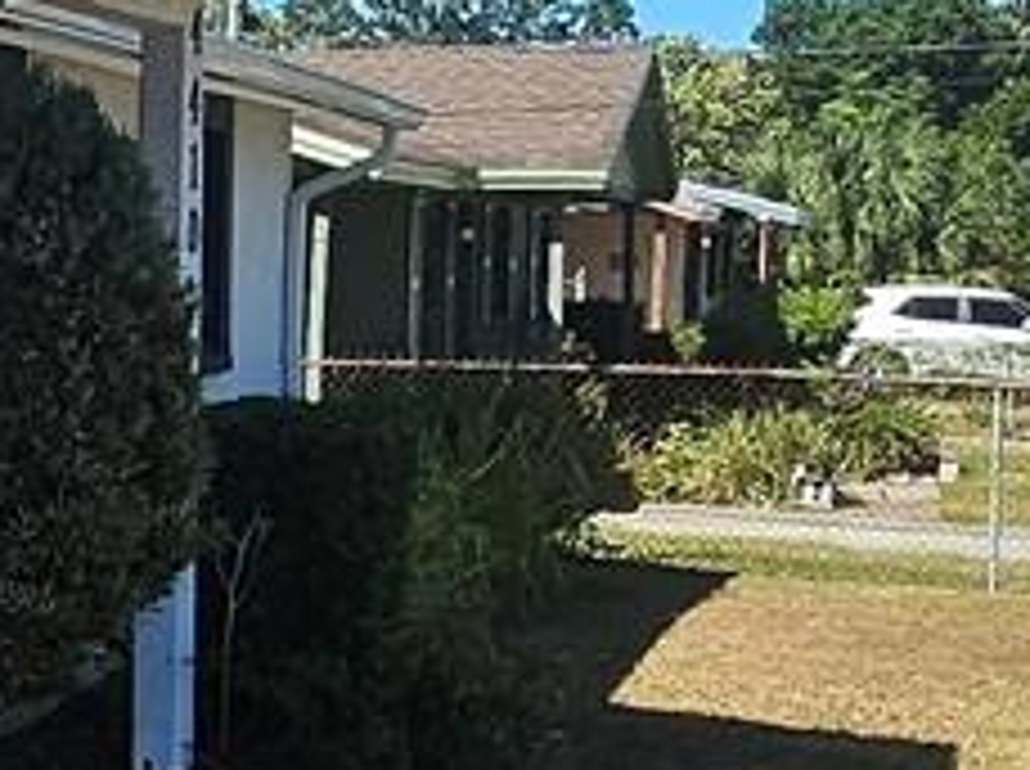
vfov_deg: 15.9
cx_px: -193
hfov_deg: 20.3
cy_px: 752
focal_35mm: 91
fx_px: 2703
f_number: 2.2
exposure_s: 1/1199
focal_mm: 1.7
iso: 32
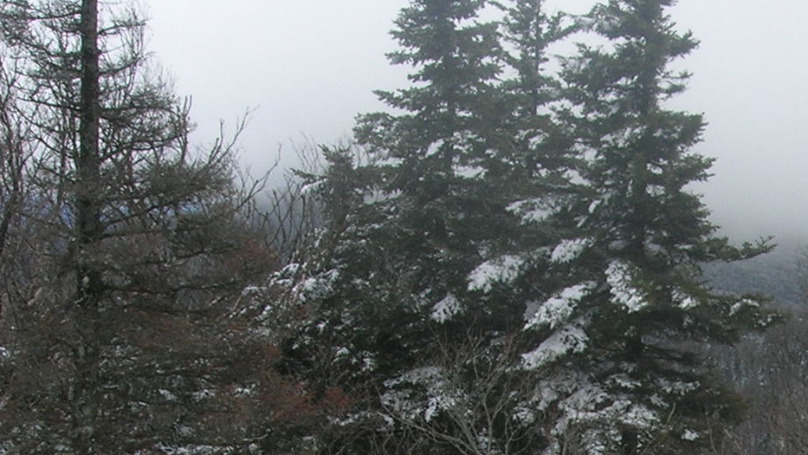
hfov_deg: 18.0
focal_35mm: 115
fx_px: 2464
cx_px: 889
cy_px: 777
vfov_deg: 10.0
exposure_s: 1/836
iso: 64
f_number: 4.8
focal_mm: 7.8
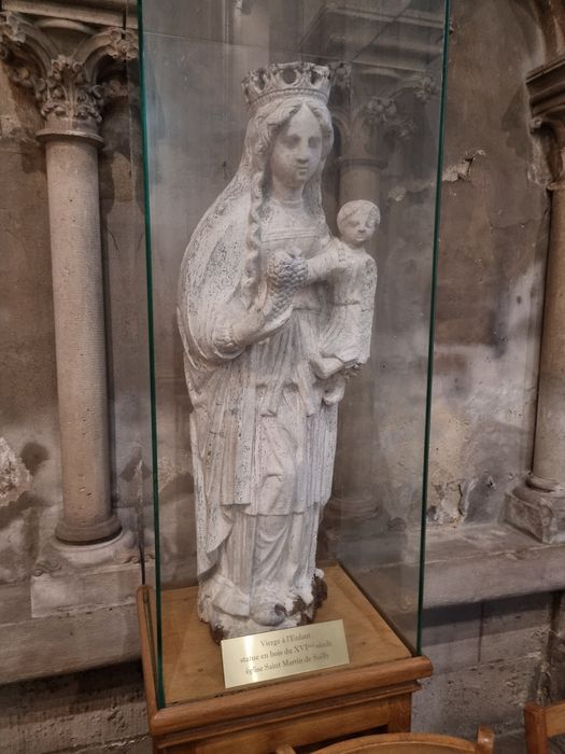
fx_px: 566
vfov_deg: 67.3
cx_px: 282
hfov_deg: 53.1
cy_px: 377
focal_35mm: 26
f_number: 1.8
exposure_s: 1/25
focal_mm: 5.4
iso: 640
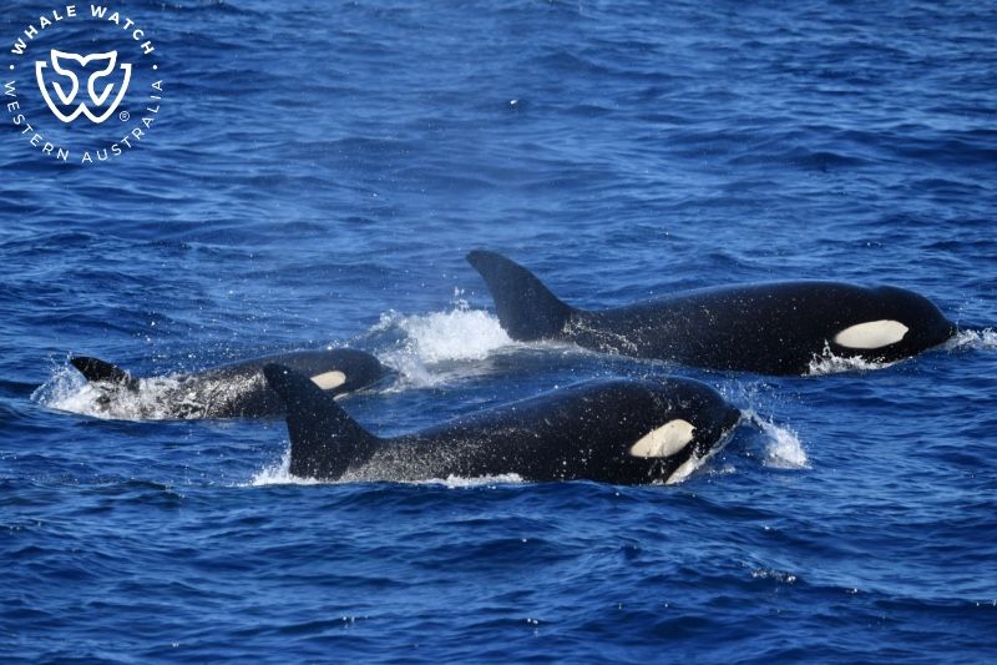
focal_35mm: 420
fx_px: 11629
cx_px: 498
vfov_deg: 3.3
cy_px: 332
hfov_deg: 4.9
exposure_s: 1/8000
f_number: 6
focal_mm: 420
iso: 1000
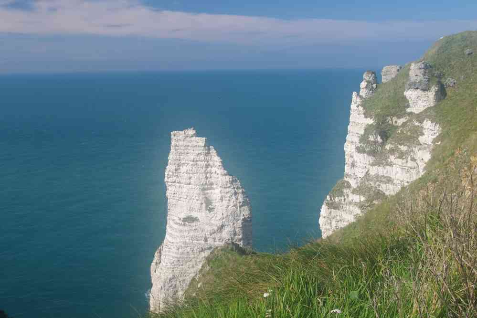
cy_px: 159
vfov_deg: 31.9
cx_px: 238
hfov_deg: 46.4
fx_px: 556
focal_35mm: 42
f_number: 11
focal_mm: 28
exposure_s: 1/80
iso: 200
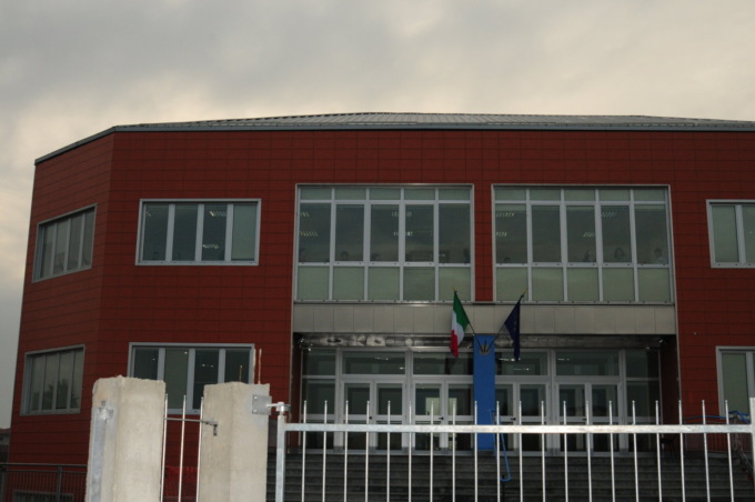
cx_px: 378
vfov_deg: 29.8
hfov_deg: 43.6
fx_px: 943
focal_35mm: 45
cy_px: 251
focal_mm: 30
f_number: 10
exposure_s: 1/250
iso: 640
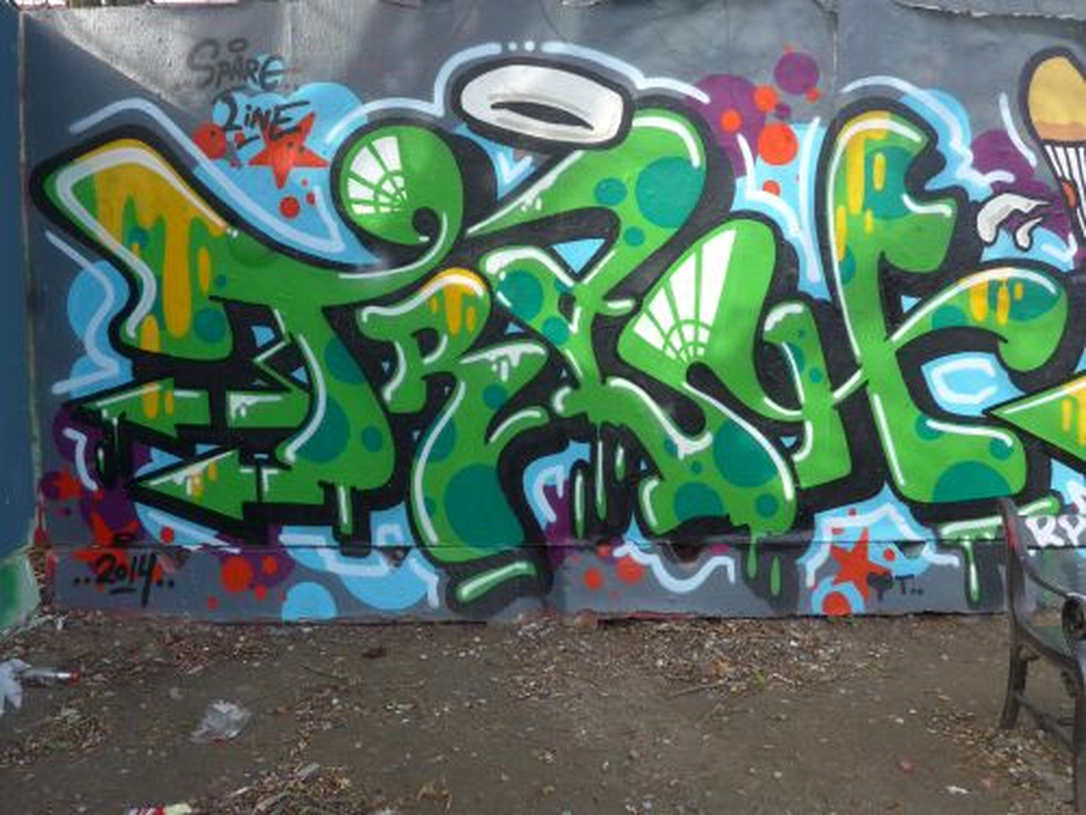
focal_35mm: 28
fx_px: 878
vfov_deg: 49.7
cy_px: 408
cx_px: 543
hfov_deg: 63.4
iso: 80
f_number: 4
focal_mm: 6
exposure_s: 1/160
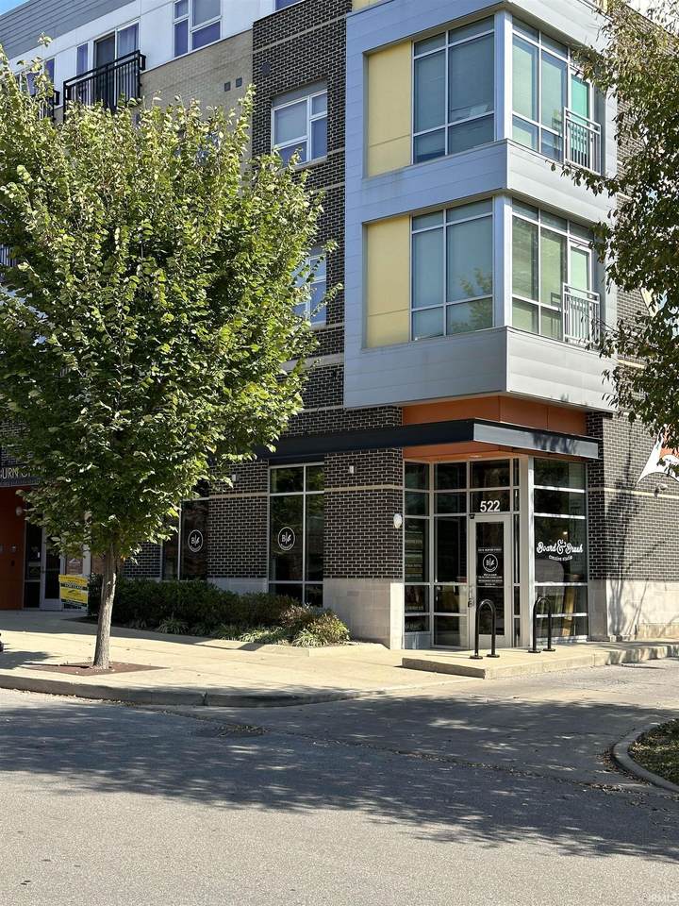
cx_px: 340
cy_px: 453
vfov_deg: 39.7
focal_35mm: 48
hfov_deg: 30.3
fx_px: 1255
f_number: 1.78
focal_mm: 6.86
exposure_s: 1/1783
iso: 64
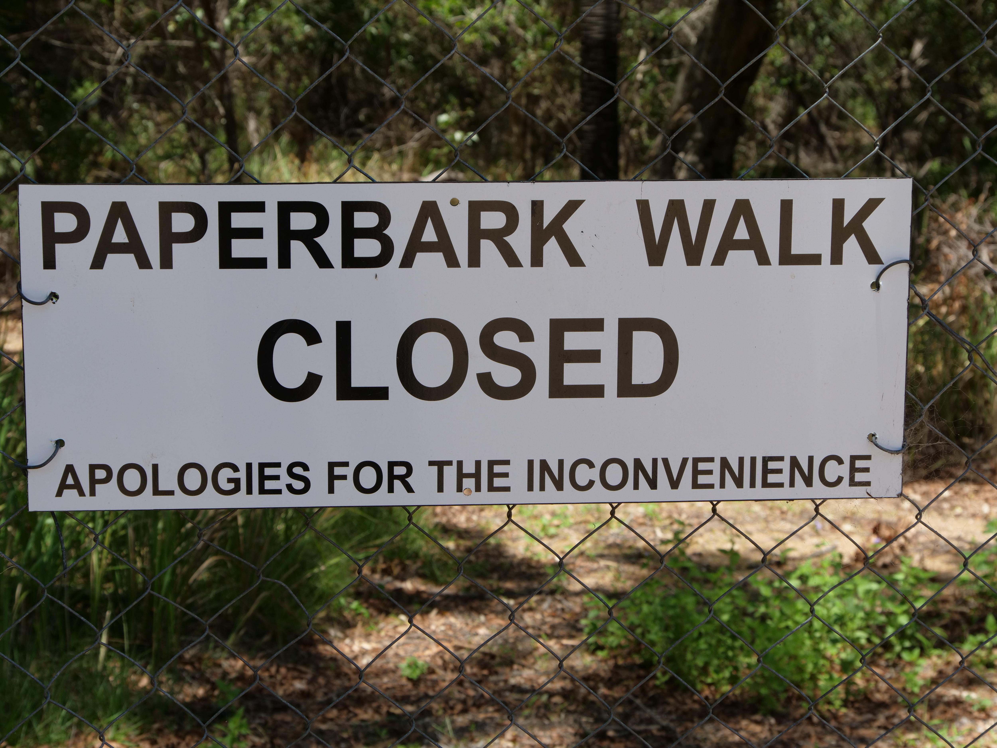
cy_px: 374
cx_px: 498
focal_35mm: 92
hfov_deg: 21.3
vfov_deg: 16.1
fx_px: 2650
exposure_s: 1/320
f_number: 7.1
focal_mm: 46
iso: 200
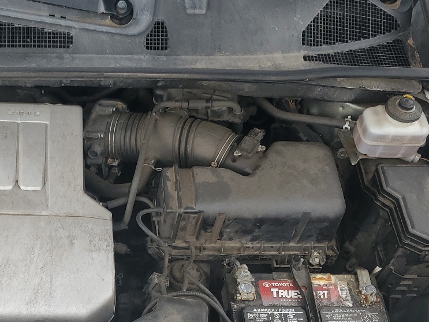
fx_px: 694
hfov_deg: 32.7
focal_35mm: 56
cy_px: 248
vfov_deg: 25.7
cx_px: 49
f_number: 1.5
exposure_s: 1/500
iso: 50
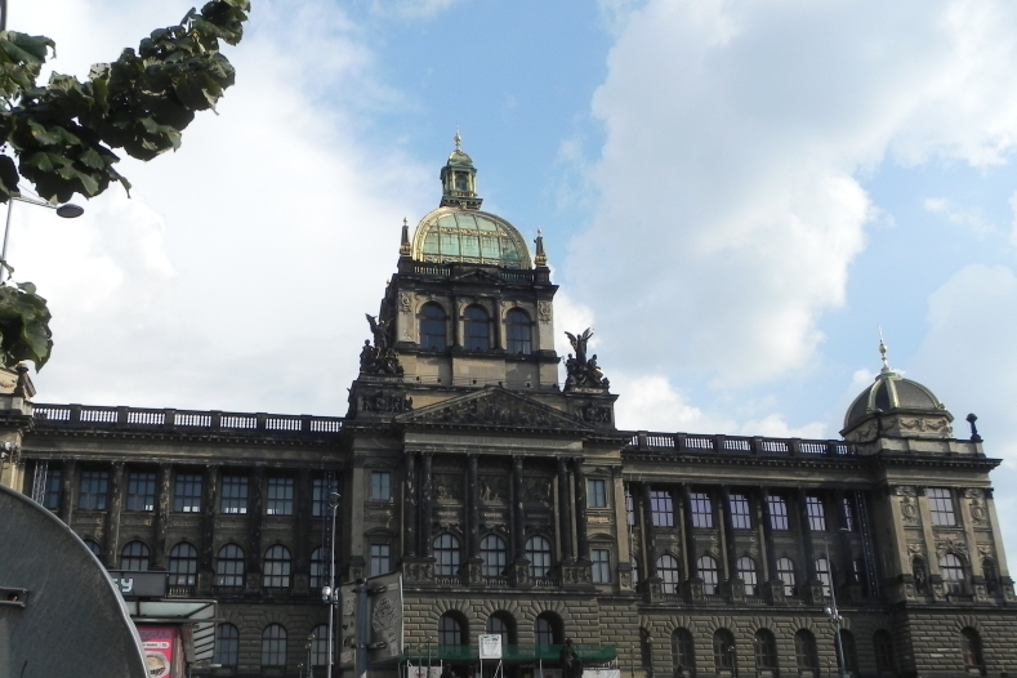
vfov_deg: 34.2
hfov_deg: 49.6
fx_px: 1102
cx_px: 505
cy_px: 382
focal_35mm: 39
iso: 160
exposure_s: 1/474
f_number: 7.1
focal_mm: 6.6
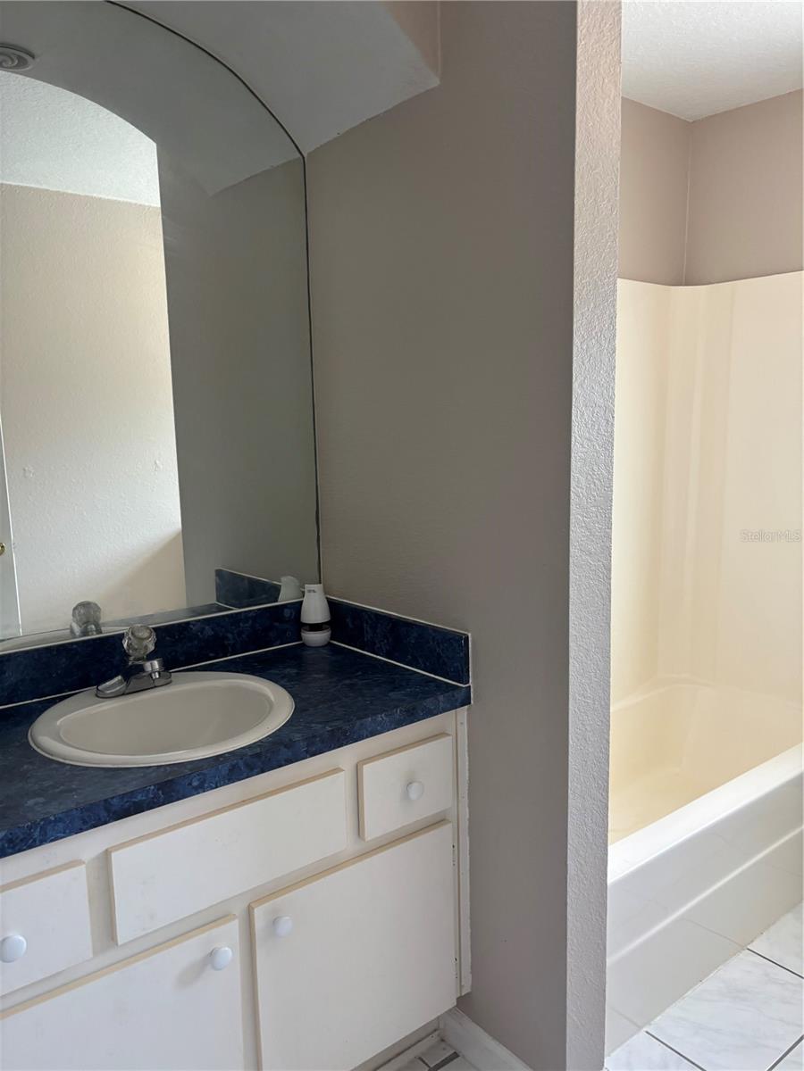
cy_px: 536
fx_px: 805
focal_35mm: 26
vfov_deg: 67.3
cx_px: 402
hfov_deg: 53.1
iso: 125
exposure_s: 1/120
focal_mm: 5.96
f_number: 1.6
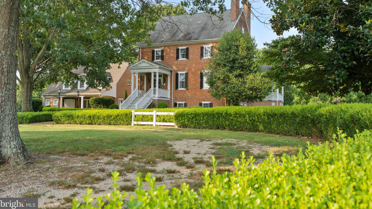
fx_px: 365
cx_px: 185
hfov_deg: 54.0
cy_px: 86
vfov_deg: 31.9
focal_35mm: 37
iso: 160
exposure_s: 1/250
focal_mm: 35
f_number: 6.3
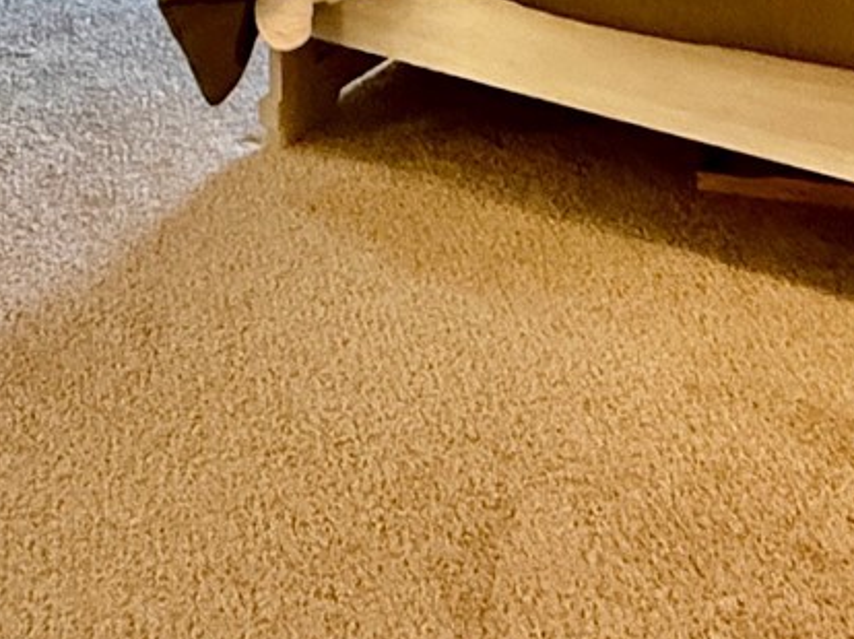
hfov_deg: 29.8
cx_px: 423
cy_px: -552
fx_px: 1603
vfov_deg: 17.6
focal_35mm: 65
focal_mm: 2.22
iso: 1250
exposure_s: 1/60
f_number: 2.2
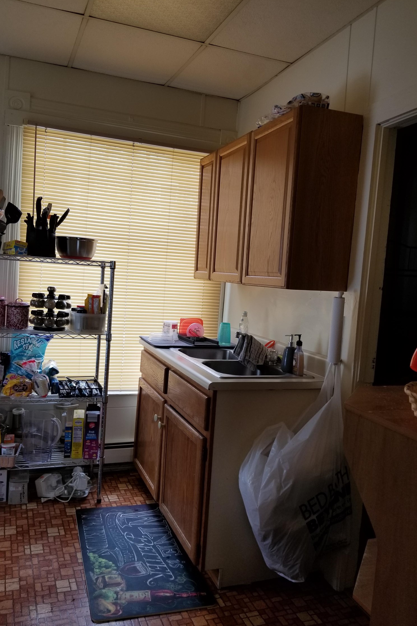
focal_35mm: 28
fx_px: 487
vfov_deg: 65.5
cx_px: 202
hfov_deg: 46.4
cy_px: 321
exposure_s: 1/123
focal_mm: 4.25
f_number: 1.7
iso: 50
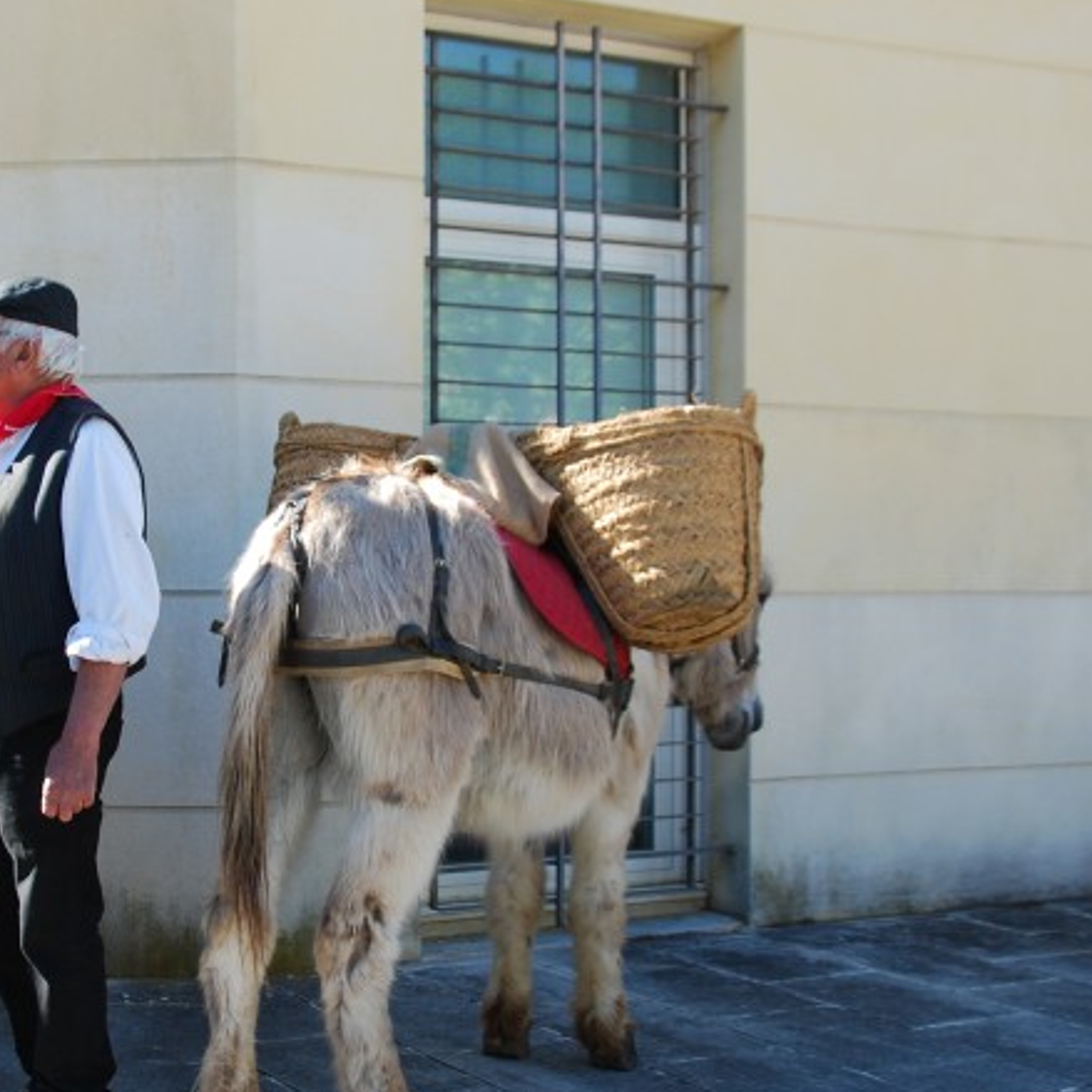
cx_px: 295
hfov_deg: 32.3
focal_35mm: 52
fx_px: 1856
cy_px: 582
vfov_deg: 32.8
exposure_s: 1/125
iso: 125
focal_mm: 20
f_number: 5.6
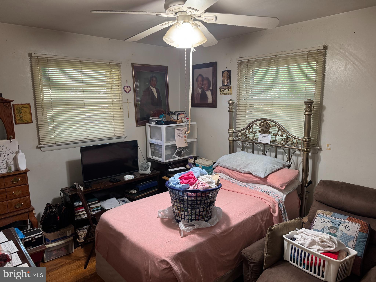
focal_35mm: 24
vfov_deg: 56.8
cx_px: 188
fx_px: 261
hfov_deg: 71.6
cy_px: 141
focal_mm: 6.76
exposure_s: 1/60
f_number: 1.78
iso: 200
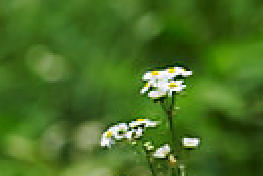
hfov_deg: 3.9
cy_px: 297
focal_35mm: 521
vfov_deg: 2.6
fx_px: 3810
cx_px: -288
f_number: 2.8
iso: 400
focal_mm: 116
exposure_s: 1/2000
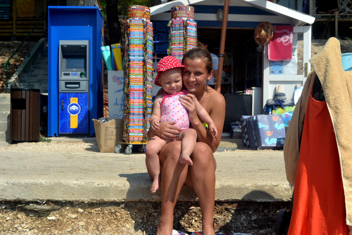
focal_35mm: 45
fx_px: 440
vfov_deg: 29.9
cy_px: 118
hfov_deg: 43.6
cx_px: 176
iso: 100
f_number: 7.1
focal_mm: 30
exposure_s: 1/200
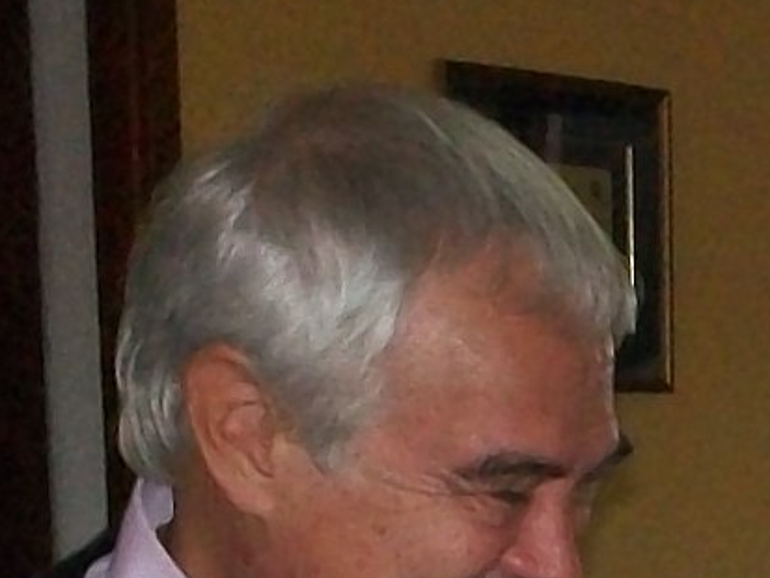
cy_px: 1308
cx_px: 1550
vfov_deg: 7.6
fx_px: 4072
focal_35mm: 183
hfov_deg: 10.0
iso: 250
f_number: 4.5
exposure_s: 1/30
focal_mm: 6.3
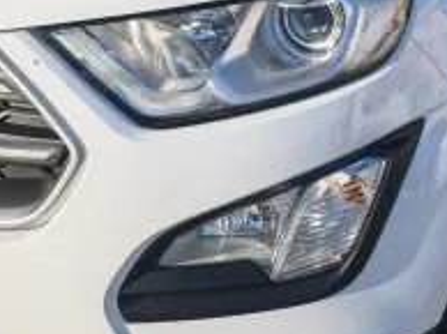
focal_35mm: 76
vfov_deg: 18.8
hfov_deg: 25.6
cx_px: 177
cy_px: -5
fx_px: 980
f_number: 2.8
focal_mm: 8.72
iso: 50
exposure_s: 1/359
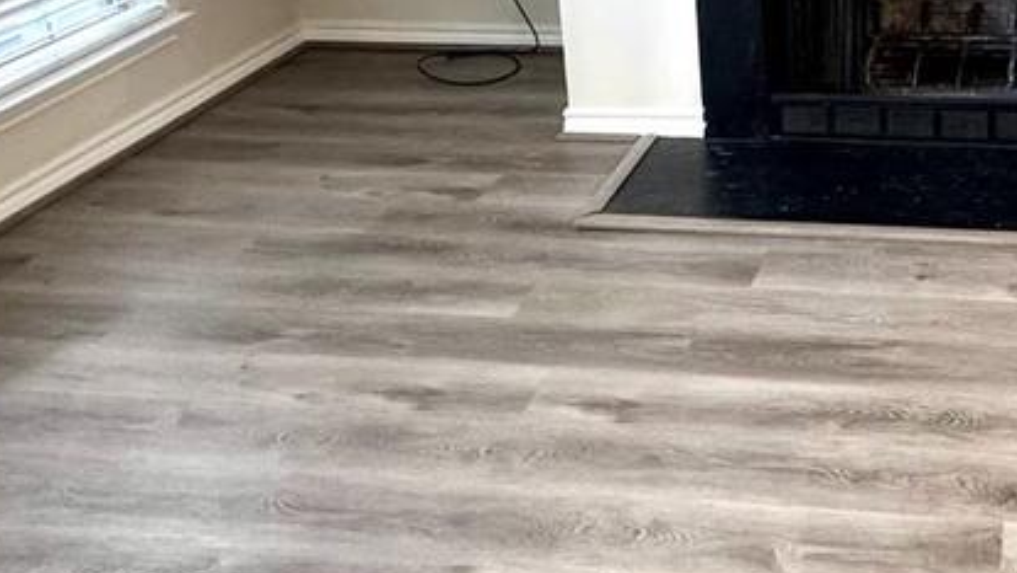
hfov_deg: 37.2
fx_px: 1429
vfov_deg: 21.9
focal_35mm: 53
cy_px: 7
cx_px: 870
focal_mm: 2.22
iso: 500
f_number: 2.2
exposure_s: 1/60
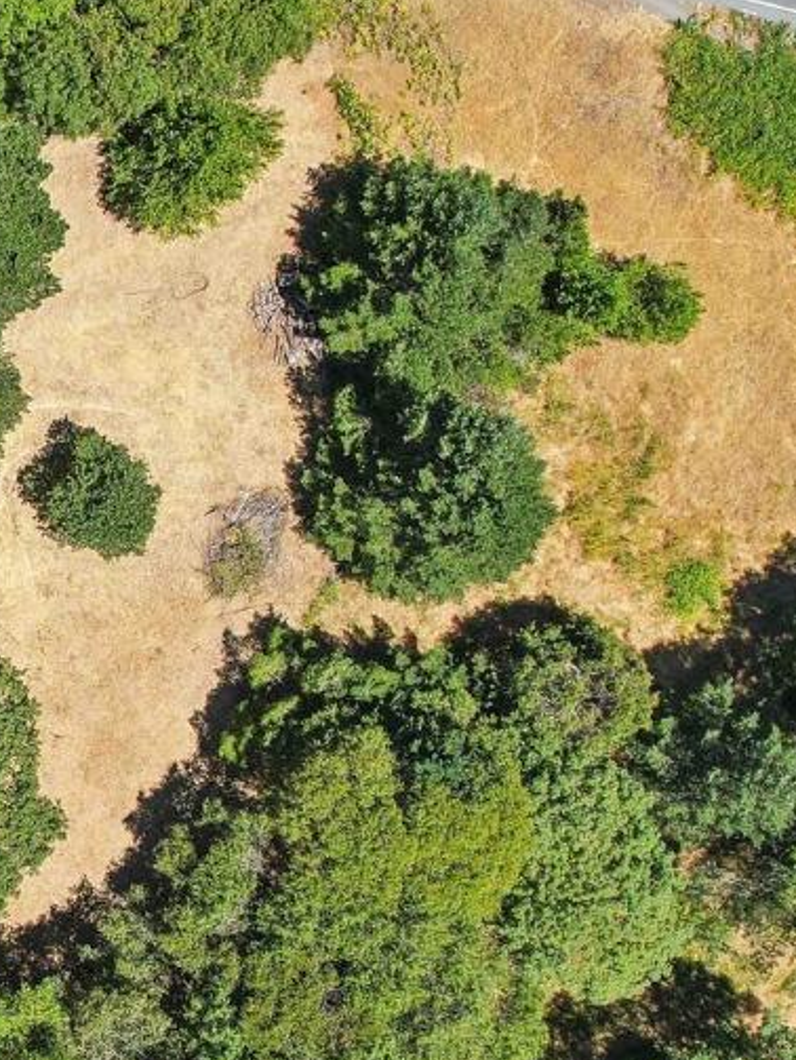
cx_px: -272
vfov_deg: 30.6
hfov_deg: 20.9
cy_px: 627
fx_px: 1929
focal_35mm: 63
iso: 110
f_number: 2.8
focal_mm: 8.4
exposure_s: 1/1500
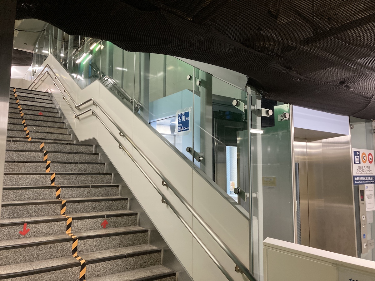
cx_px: 188
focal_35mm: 28
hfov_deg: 63.4
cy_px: 140
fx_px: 303
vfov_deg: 49.7
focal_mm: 3.99
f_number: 1.8
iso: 250
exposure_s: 1/50
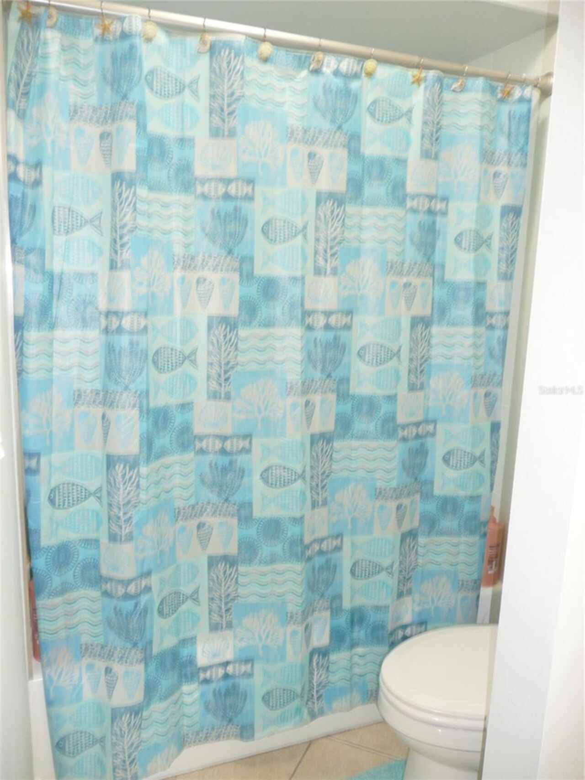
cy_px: 390
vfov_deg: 63.4
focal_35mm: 28
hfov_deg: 49.8
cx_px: 292
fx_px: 631
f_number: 3.3
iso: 100
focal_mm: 4.6
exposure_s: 1/8
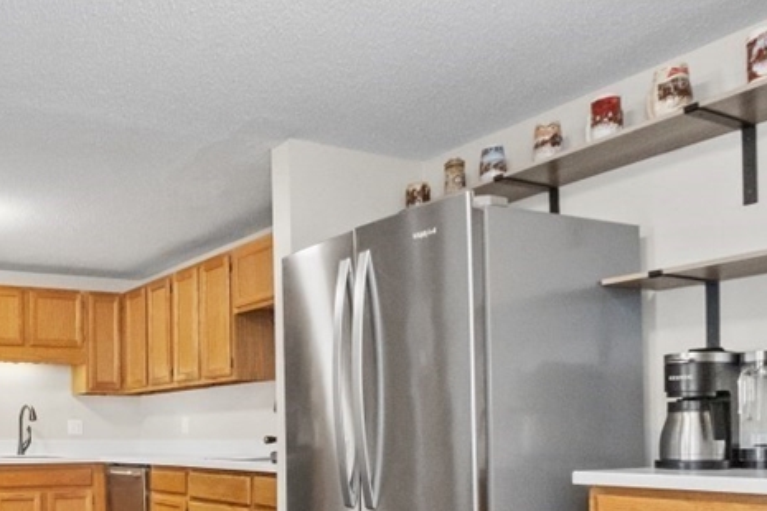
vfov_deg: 38.0
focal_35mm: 33
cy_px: 434
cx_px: 68
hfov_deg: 50.3
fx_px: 703
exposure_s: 1/80
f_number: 5.6
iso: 1250
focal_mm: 10
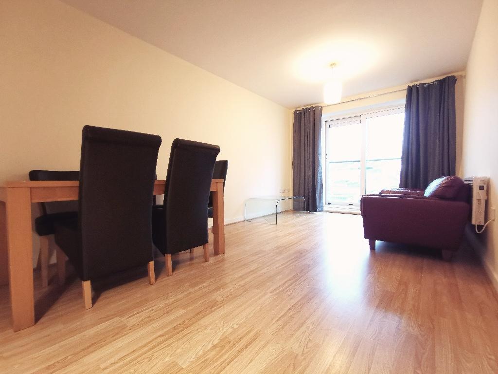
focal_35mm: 16
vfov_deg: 78.1
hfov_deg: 94.5
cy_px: 187
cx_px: 249
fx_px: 230
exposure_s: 1/25
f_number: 2.2
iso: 1000
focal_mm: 2.35
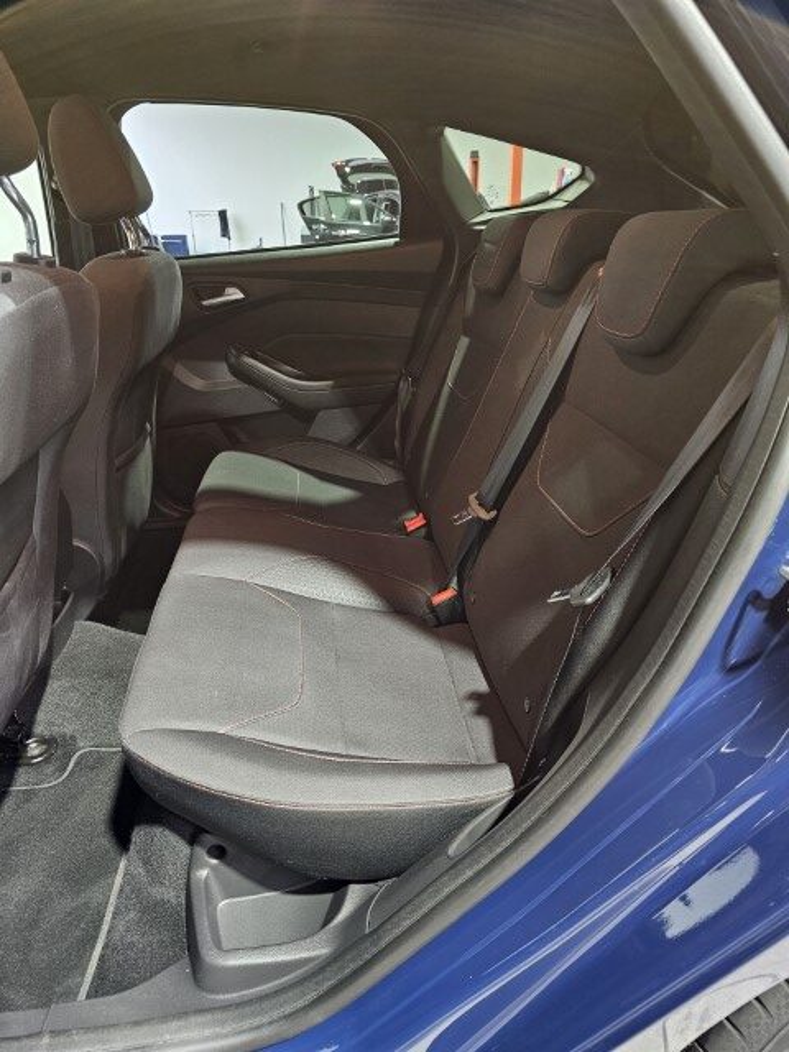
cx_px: 394
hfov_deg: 58.9
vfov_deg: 73.9
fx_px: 699
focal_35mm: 23
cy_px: 526
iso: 640
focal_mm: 6.3
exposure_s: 1/33
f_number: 1.7
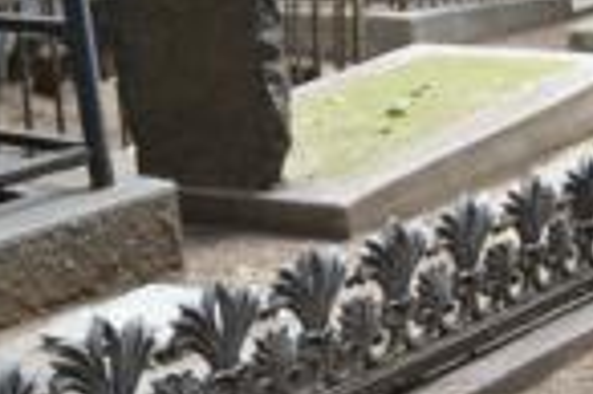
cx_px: 739
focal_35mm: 83
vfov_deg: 16.1
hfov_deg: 22.3
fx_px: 1366
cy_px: 390
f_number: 5.6
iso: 500
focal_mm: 18
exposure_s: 1/40
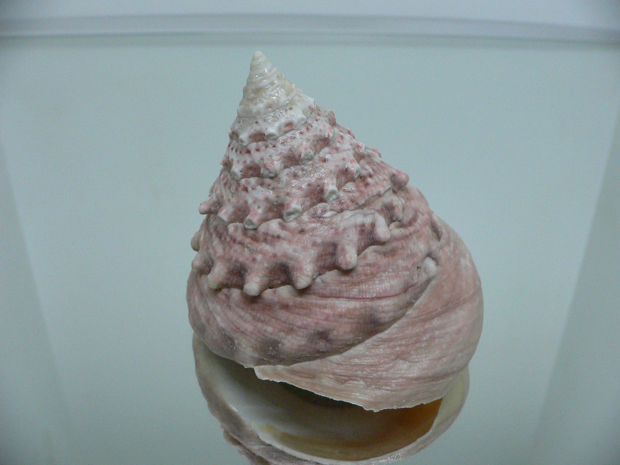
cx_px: 310
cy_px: 232
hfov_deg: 52.6
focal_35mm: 35
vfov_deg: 40.7
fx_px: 627
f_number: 2.8
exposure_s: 1/60
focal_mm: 4.6
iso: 200
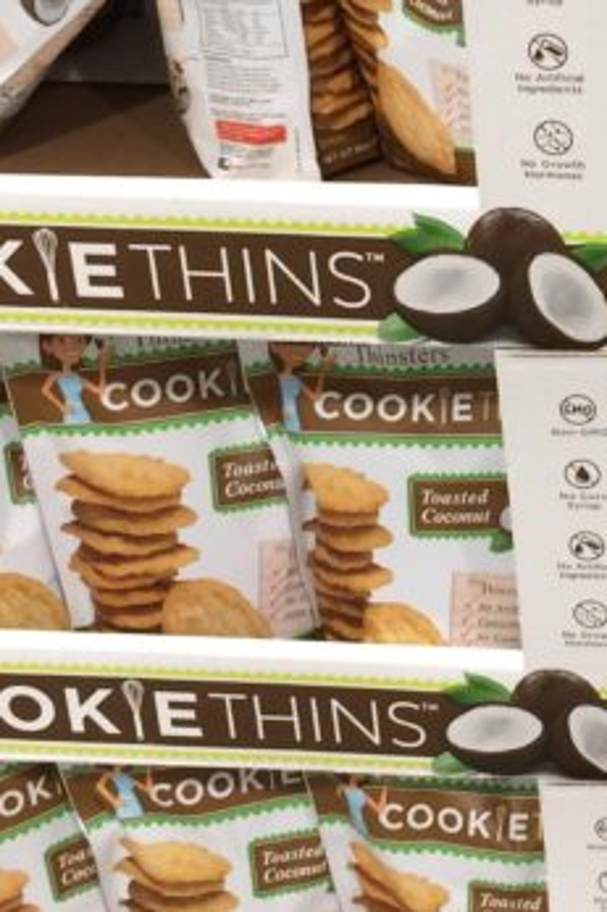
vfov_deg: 22.5
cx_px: 754
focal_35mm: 89
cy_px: 168
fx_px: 2253
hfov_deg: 14.8
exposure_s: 1/33
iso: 100
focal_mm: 4.15
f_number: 2.2
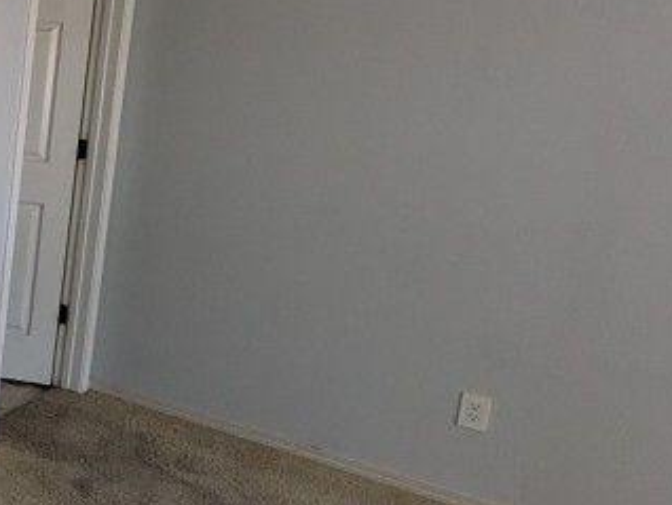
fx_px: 874
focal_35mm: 45
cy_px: 169
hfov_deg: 28.1
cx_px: -333
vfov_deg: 32.0
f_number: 2.2
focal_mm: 1.83
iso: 319
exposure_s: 1/60
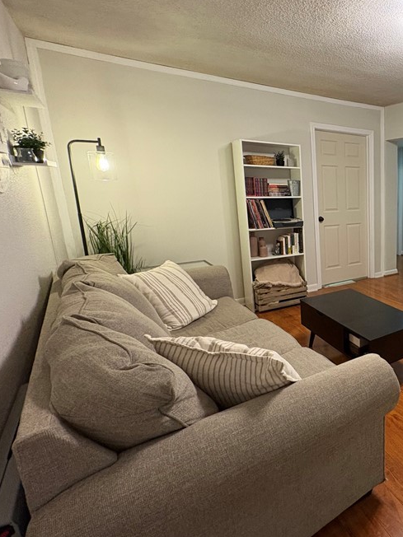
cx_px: 405
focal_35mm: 22
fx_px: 341
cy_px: 255
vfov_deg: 76.3
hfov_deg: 49.6
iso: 500
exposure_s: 1/60
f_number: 2.2
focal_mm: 2.22
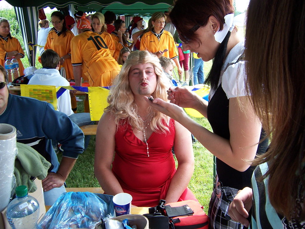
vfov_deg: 42.9
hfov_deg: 55.4
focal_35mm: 33
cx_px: 152
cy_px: 114
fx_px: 291
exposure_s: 1/125
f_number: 3.4
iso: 80
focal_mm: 5.5
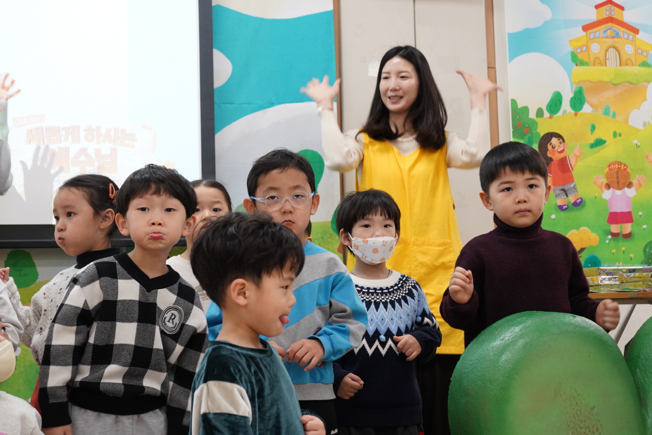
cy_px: 218
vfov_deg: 23.0
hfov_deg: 33.9
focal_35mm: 59
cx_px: 326
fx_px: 1068
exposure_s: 1/125
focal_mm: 59
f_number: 5.6
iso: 2500
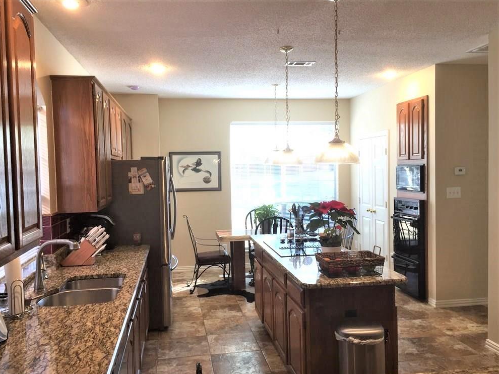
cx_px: 243
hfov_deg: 60.0
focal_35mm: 30
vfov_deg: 46.8
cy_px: 192
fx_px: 432
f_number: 2.2
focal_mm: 4.15
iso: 50
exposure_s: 1/30
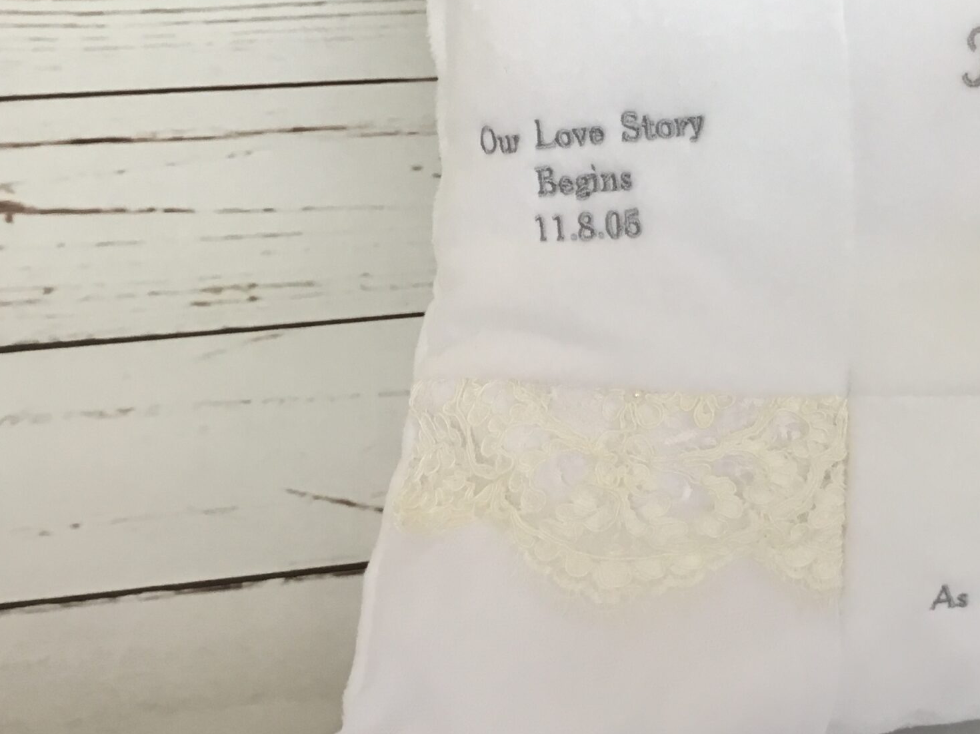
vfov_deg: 26.4
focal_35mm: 54
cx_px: 763
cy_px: 118
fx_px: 1529
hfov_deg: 34.6
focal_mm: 3.3
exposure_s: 1/33
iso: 25
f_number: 2.4
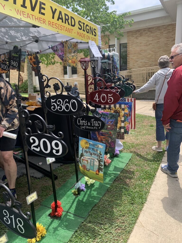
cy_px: 122
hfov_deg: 53.1
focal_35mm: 26
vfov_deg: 67.3
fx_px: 182
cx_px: 91
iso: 25
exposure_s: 1/1032
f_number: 1.8
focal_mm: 4.25
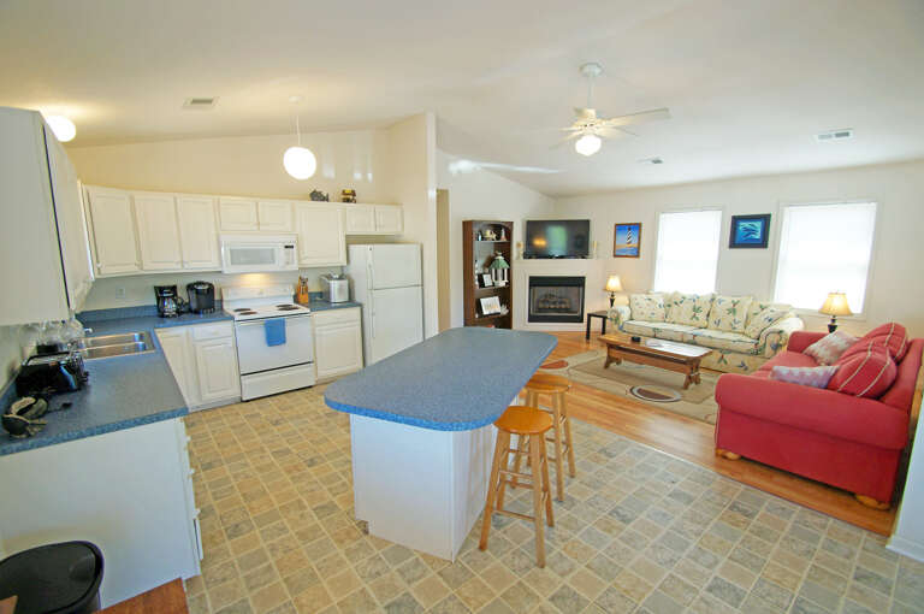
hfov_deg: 100.5
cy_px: 307
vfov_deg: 77.2
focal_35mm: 15
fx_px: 385
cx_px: 462
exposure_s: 1/60
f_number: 4
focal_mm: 10
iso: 250
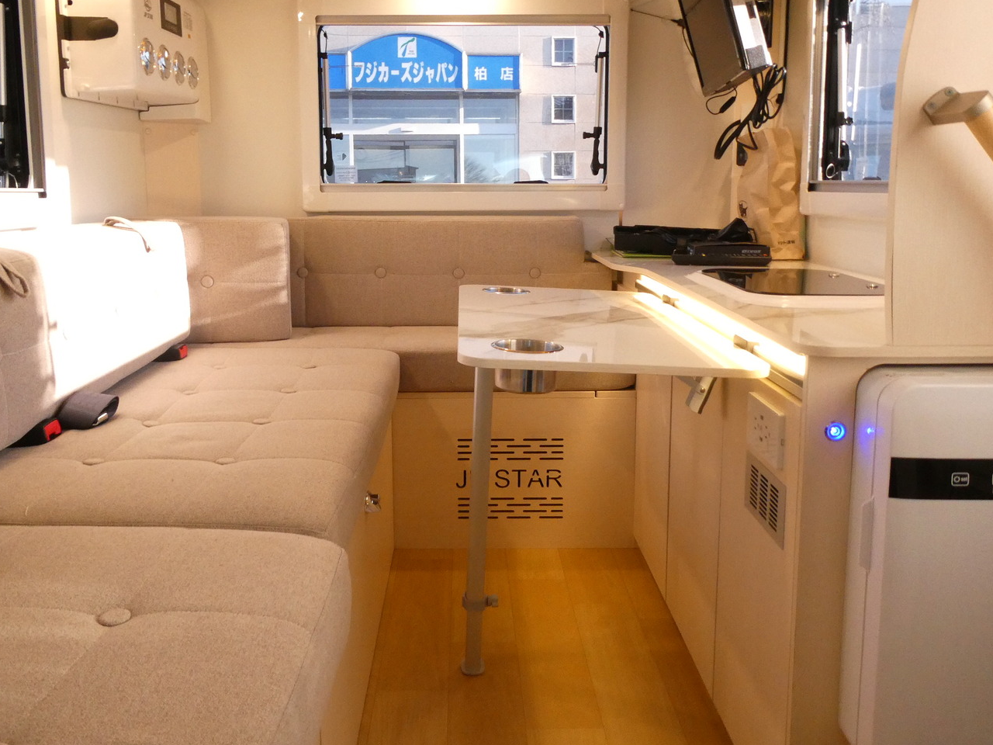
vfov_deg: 46.6
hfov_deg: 59.8
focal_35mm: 30
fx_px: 861
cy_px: 307
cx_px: 448
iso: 500
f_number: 3.3
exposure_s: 1/60
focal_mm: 4.3
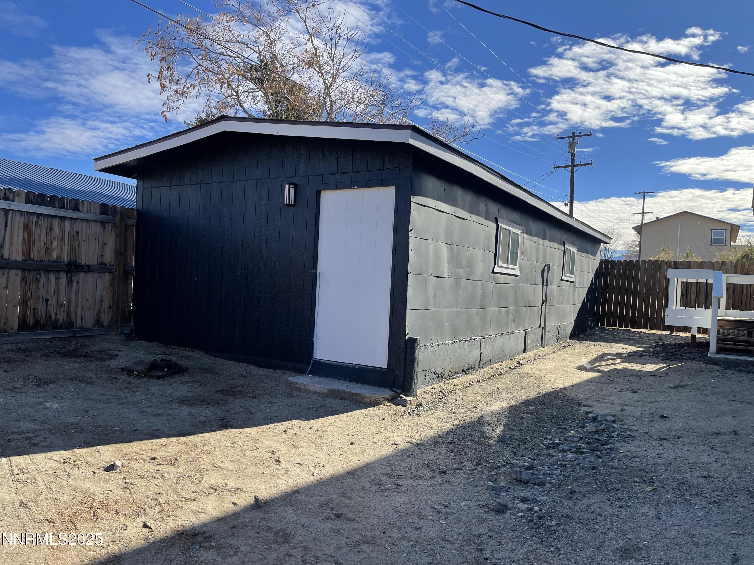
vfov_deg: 54.9
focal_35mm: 25
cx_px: 377
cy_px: 282
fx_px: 545
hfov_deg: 69.4
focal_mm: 5.1
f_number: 1.6
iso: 32
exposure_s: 1/2717
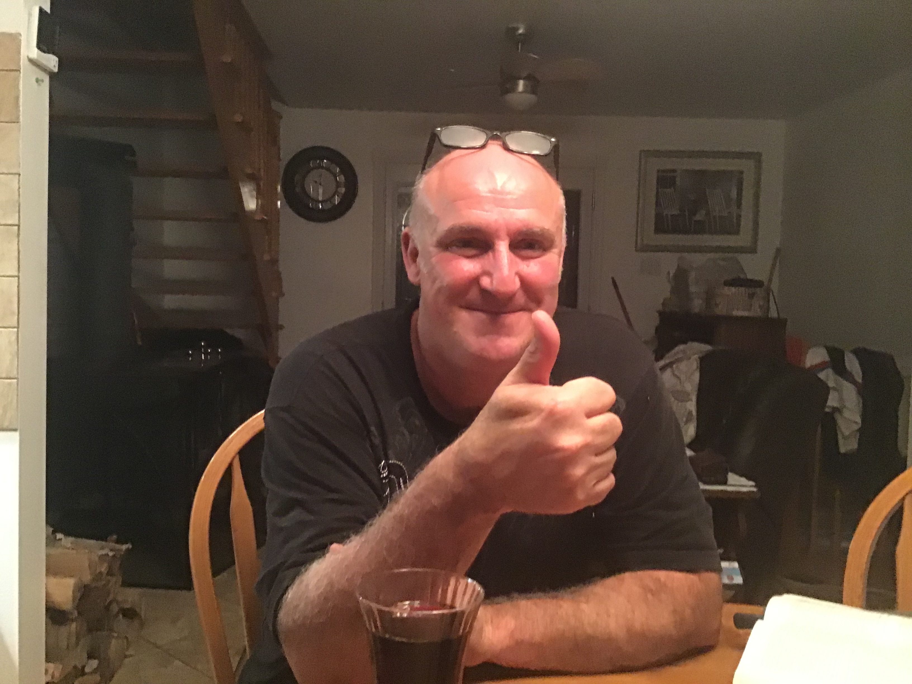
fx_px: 817
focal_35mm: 31
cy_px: 342
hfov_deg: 58.4
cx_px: 456
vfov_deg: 45.4
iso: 320
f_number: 2.4
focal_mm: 3.3
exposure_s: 1/15
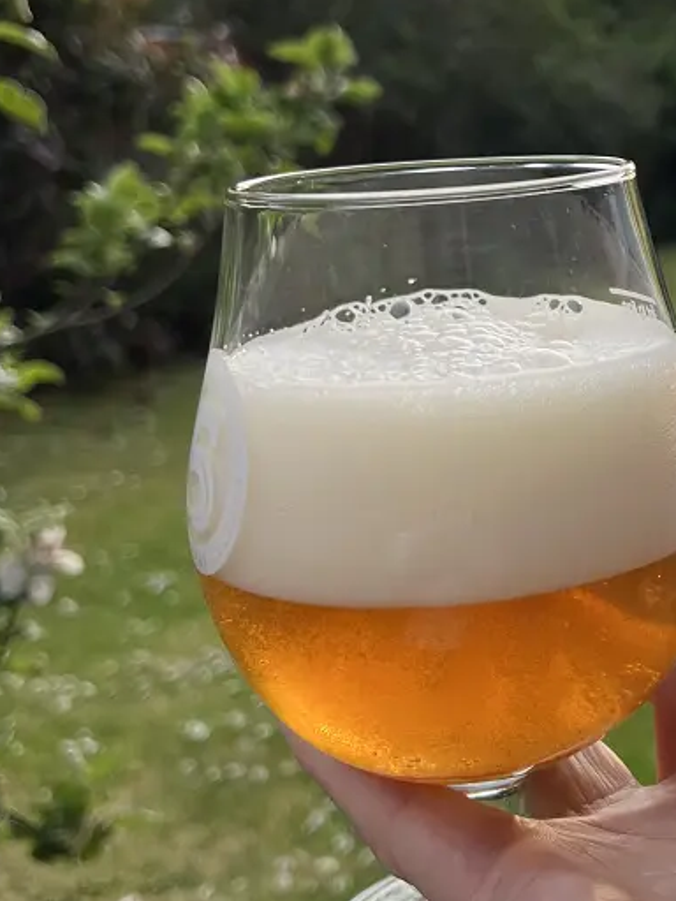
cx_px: 609
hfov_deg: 27.0
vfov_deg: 36.6
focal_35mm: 52
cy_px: 327
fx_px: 1354
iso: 50
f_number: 1.6
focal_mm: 5.1
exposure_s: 1/473
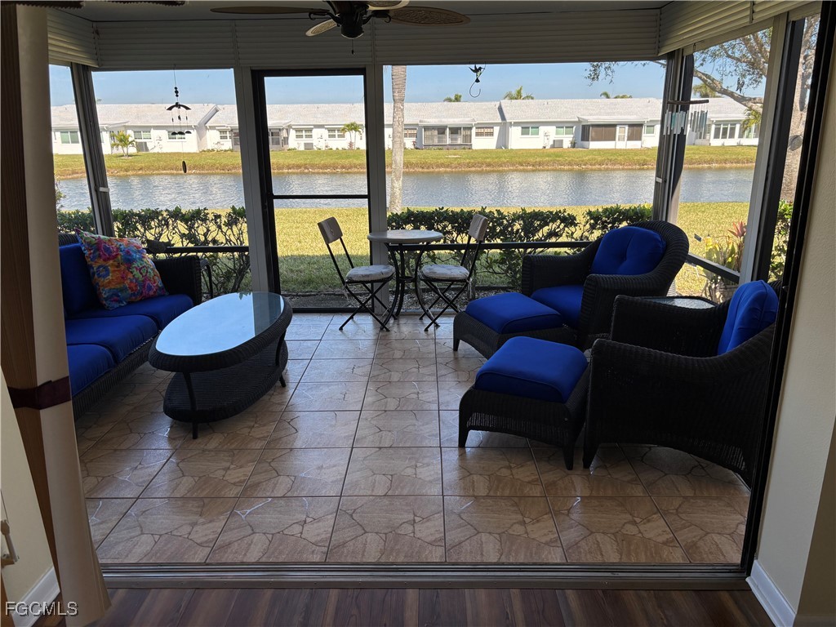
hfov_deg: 67.3
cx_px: 418
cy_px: 314
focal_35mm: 26
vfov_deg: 53.1
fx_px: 628
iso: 50
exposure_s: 1/702
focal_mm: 5.96
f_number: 1.6
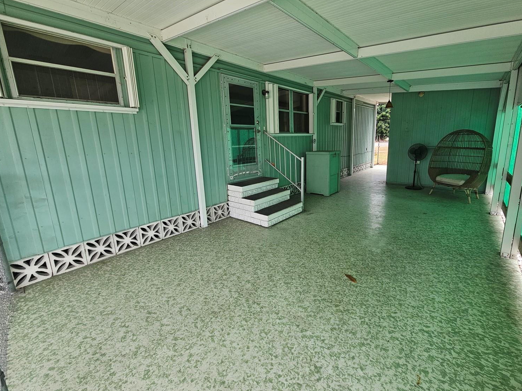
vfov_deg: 85.6
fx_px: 211
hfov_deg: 101.9
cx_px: 278
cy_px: 184
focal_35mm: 14
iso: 64
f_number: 2.2
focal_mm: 2.2
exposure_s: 1/241
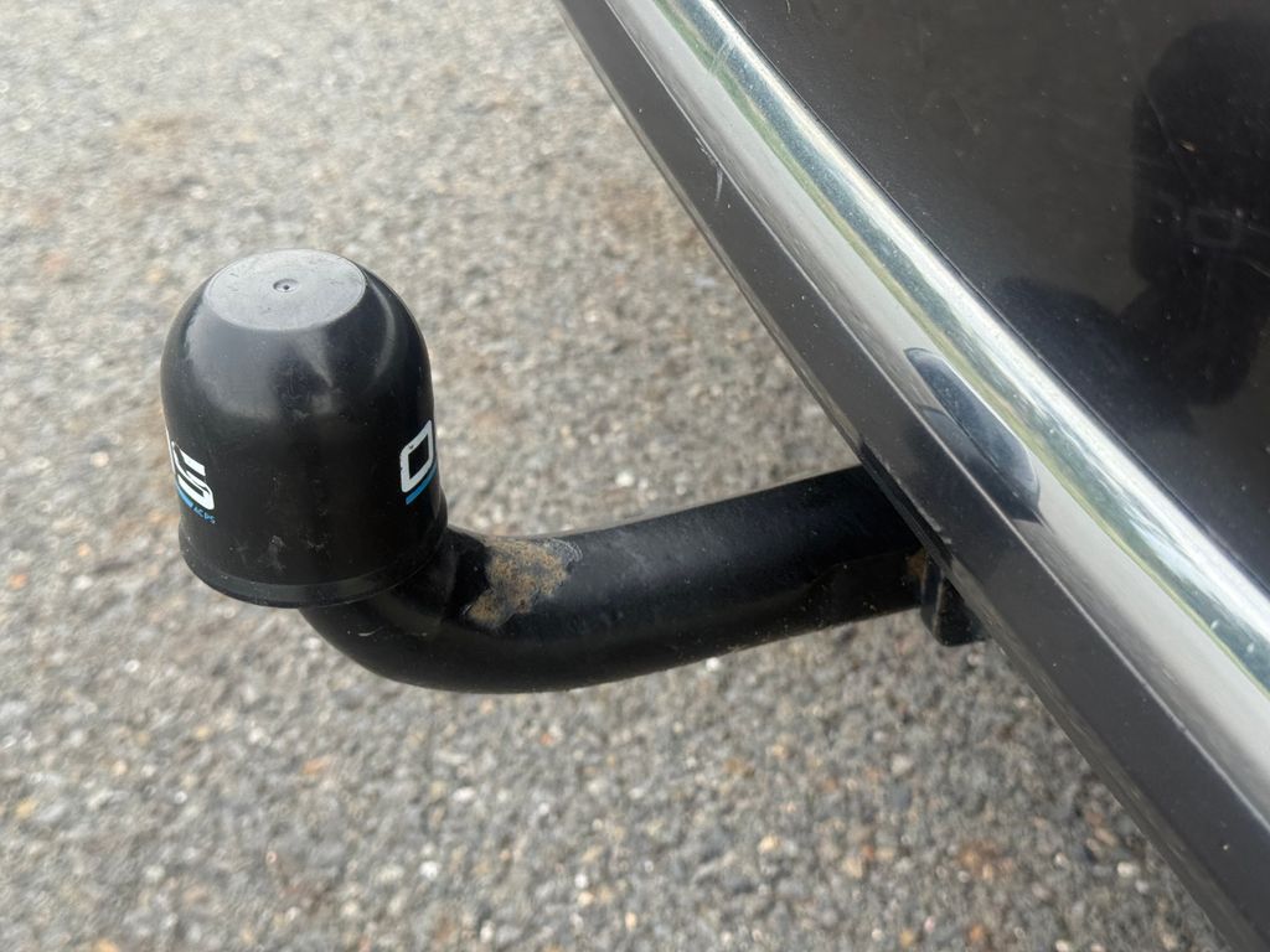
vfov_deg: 30.3
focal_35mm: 48
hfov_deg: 39.7
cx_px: 635
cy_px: 476
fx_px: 1761
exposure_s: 1/250
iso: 80
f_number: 1.78
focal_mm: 6.76
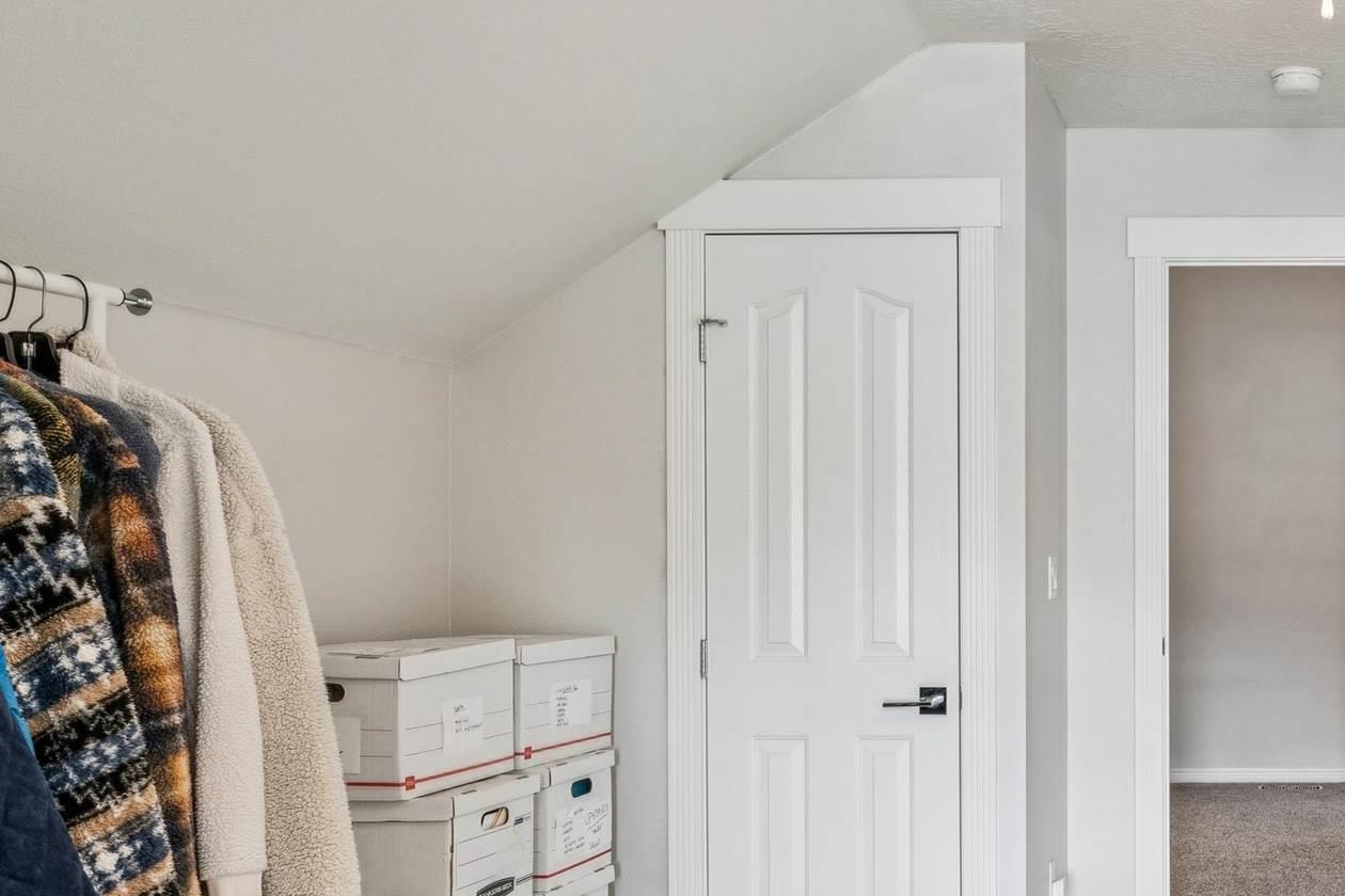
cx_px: 1255
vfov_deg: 33.1
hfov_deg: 43.3
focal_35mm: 40
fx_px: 1502
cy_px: 545
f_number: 13
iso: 400
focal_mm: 16.5
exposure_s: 1/5
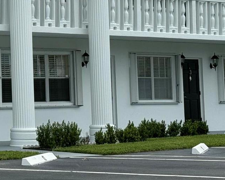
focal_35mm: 150
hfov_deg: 12.4
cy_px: 2
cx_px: -77
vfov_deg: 10.2
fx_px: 999
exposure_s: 1/7874
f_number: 1.78
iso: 64
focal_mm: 6.76
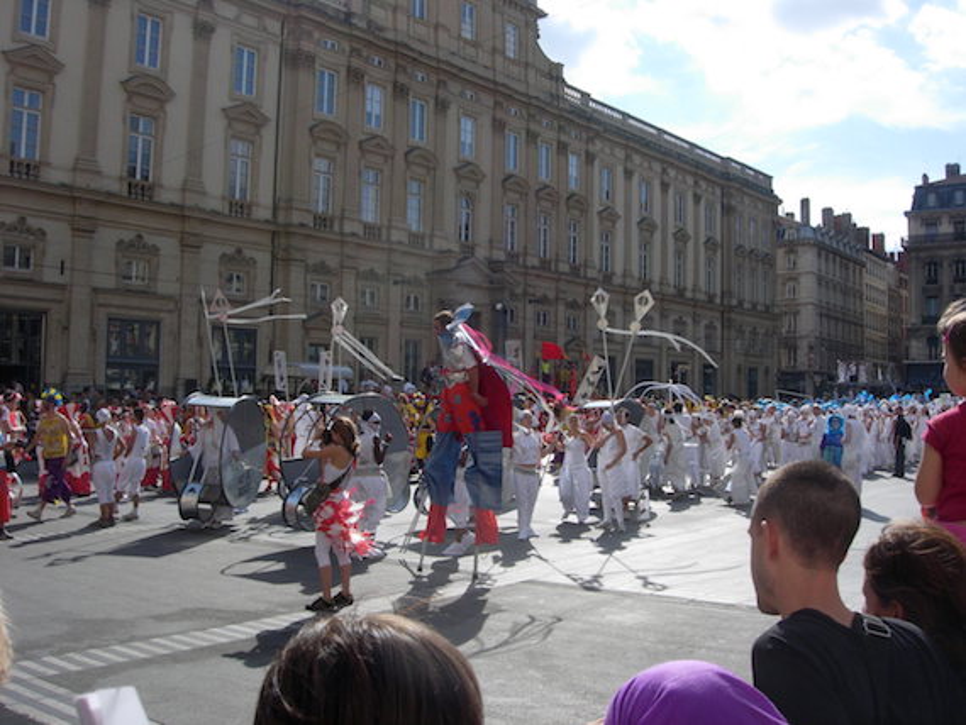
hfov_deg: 49.0
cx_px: 483
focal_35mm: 38
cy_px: 362
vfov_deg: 37.7
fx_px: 1061
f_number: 4.8
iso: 64
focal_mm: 7.8
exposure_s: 1/836
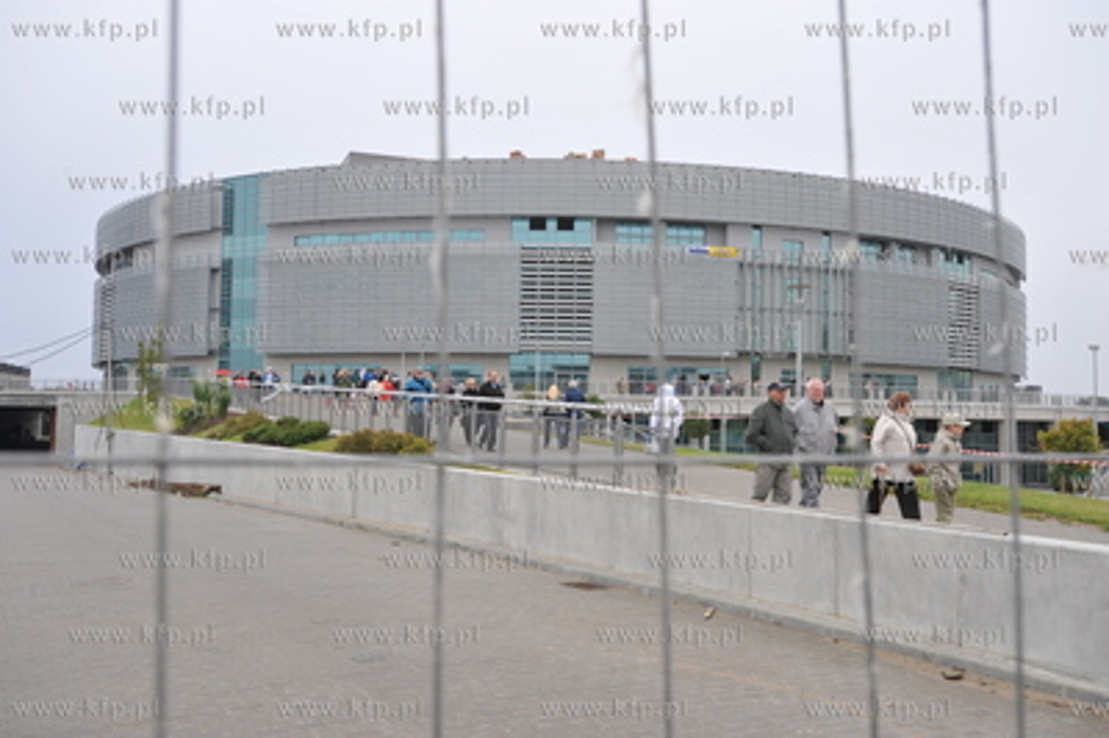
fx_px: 1077
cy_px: 369
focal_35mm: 35
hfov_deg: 54.5
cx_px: 554
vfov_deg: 37.8
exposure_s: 1/100
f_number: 8
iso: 200
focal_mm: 35
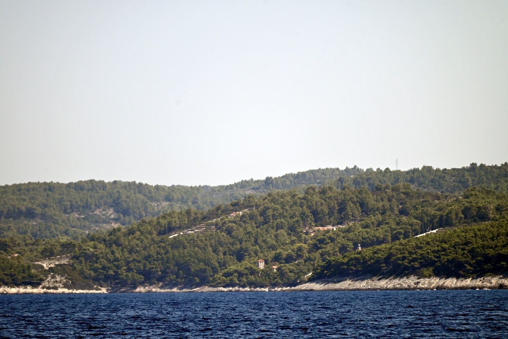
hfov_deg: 6.9
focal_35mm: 300
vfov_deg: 4.6
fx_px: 4234
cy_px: 170
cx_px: 254
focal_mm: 300
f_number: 5.6
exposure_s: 1/1000
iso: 140
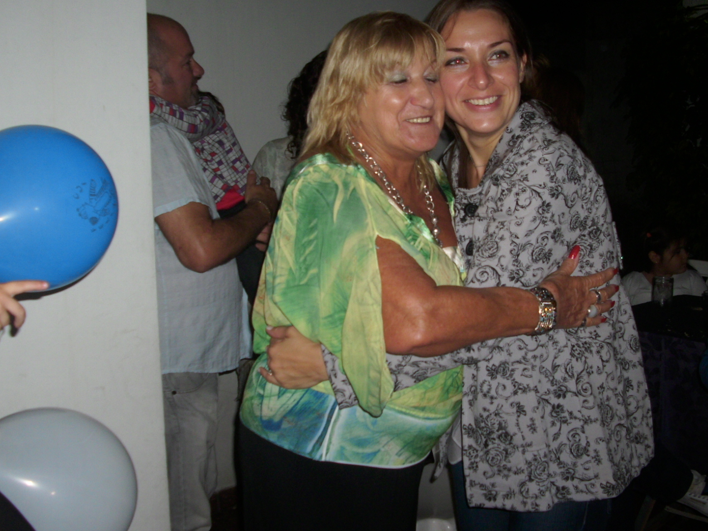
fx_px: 798
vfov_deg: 36.8
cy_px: 230
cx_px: 377
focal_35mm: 39
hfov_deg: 47.8
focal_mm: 6.2
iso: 50
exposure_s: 1/30
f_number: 2.8
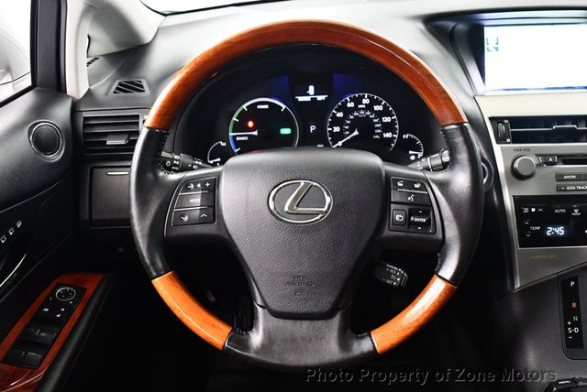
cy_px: 196
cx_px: 294
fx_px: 588
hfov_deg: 53.1
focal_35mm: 36
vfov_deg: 36.9
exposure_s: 1/60
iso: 4000
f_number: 3.5
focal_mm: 18
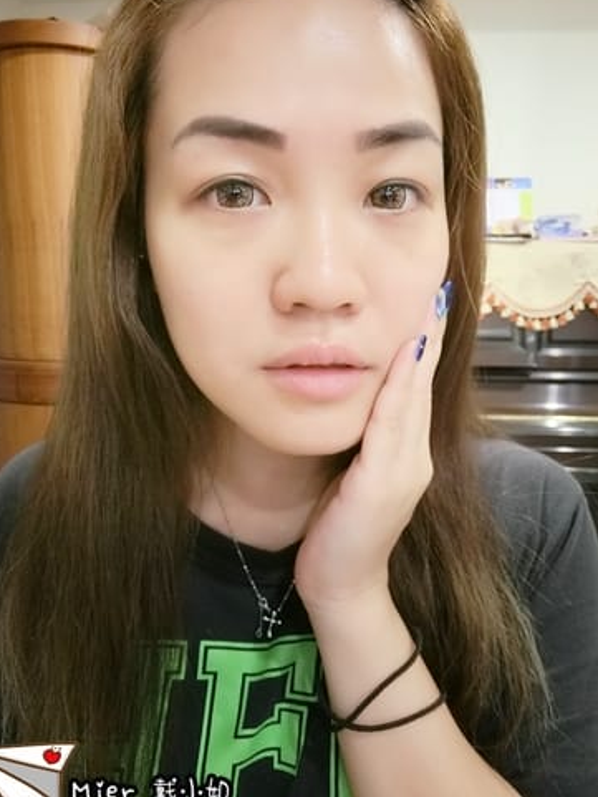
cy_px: 379
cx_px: 304
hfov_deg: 56.8
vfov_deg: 71.5
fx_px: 553
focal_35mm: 24
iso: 640
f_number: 2.8
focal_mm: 4.58
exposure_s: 1/25
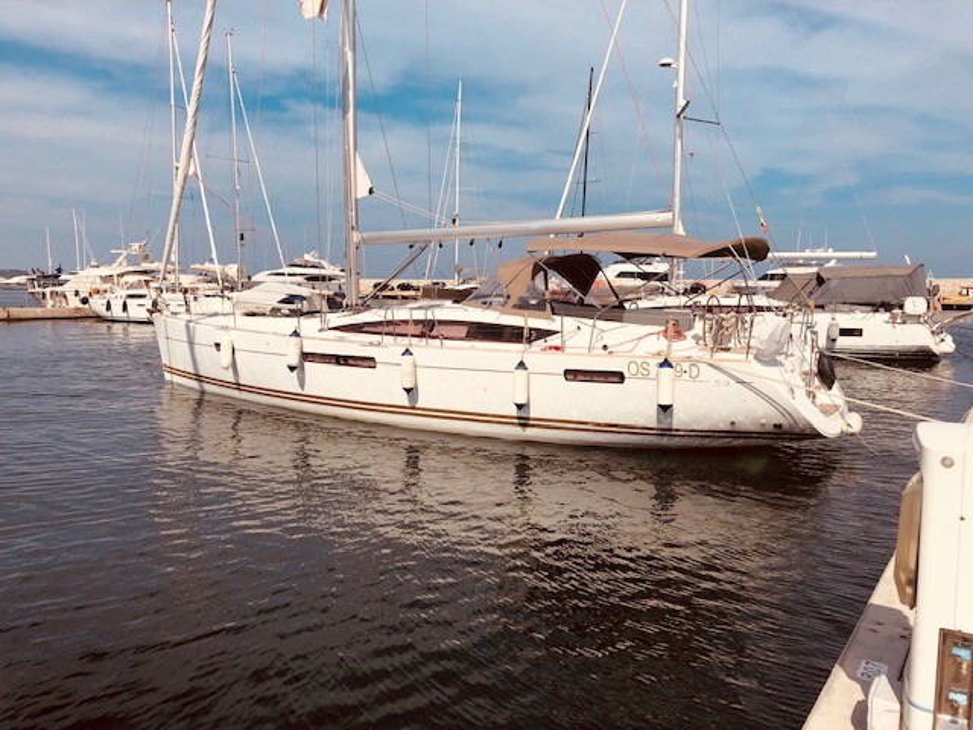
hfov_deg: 63.4
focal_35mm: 28
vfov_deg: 49.7
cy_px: 365
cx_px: 486
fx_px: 787
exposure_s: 1/4808
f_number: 1.8
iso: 25
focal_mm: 3.99
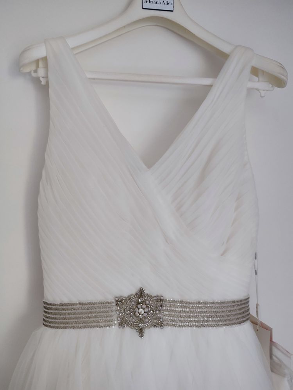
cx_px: 146
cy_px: 195
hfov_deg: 56.8
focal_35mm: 24
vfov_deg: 71.6
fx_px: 271
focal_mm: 5.89
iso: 674
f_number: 1.89
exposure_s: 1/33
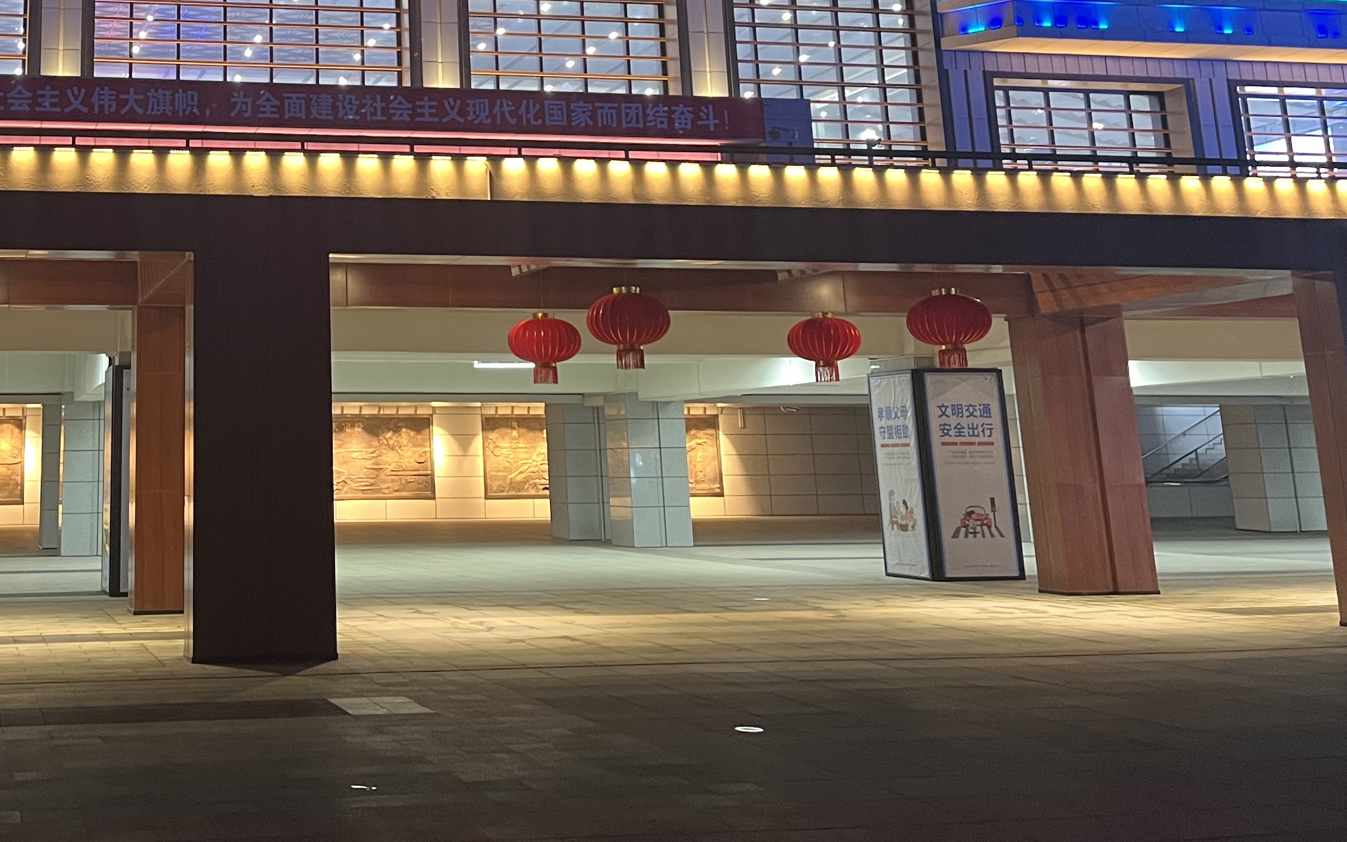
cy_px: 28
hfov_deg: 40.8
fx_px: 1726
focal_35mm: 47
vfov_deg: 26.2
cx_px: 259
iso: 320
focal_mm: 5.1
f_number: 1.6
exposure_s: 1/49
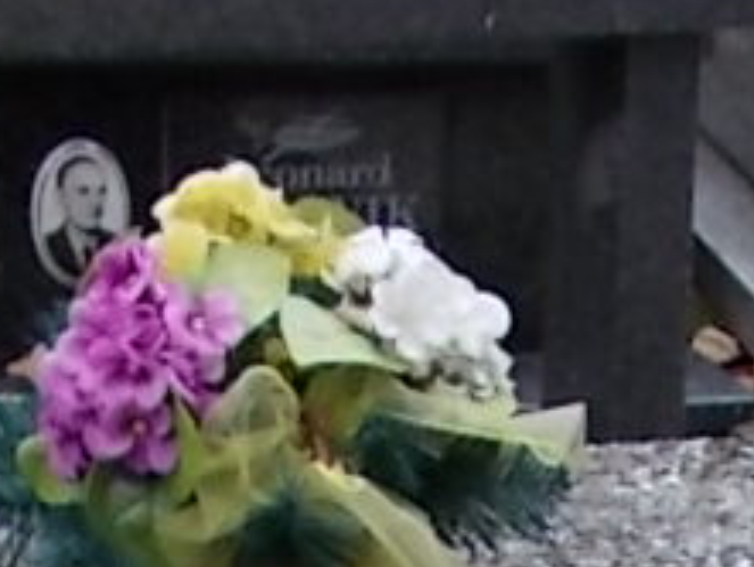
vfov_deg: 6.8
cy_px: 1923
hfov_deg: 10.5
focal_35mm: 188
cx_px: 658
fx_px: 4097
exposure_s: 1/40
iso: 80
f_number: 3.2
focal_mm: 4.6
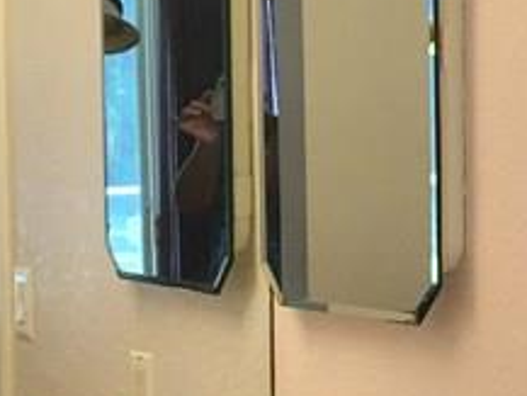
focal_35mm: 137
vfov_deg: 10.8
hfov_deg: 14.2
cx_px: 493
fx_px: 2087
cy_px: 272
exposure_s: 1/15
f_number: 2.2
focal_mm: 4.15
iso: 25
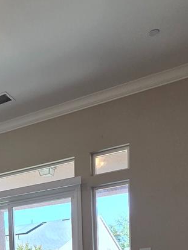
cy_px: 302
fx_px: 341
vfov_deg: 33.0
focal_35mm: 47
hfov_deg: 27.5
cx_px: -31
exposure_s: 1/120
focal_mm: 2.2
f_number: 2.2
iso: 80
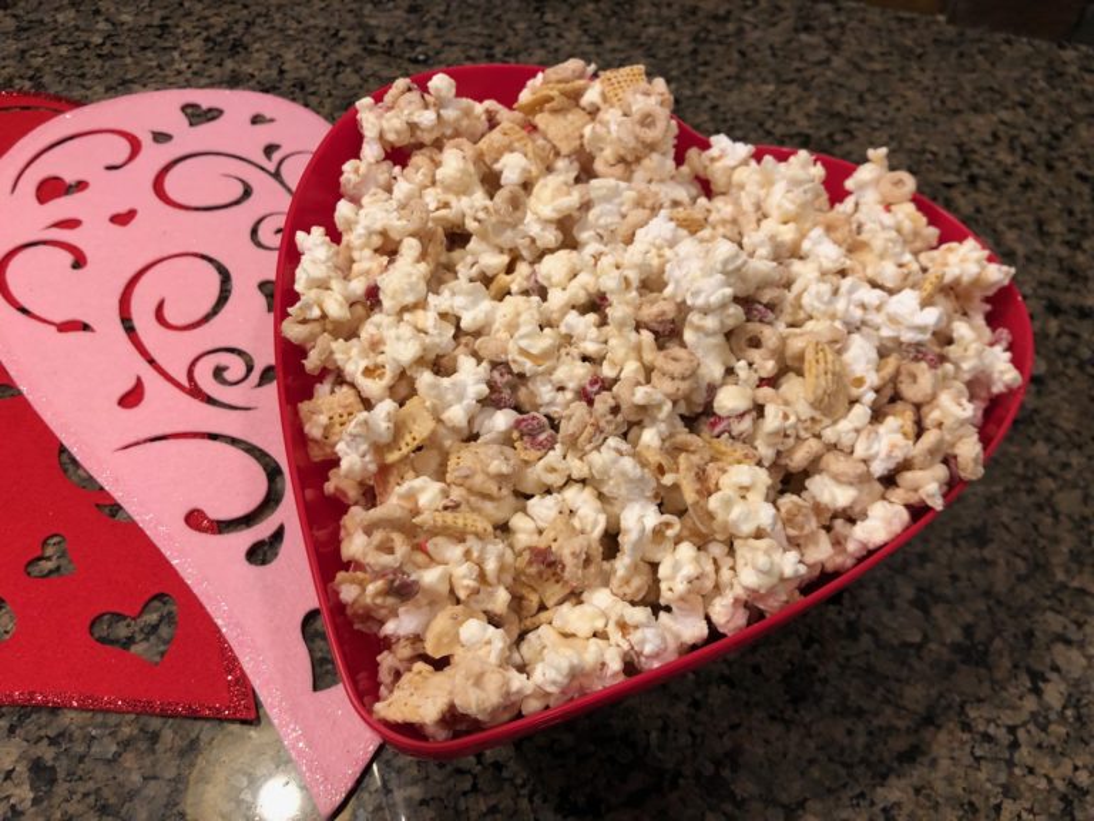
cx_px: 547
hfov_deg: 63.4
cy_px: 410
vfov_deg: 49.7
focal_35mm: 28
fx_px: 885
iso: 40
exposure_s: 1/20
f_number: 1.8
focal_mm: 4
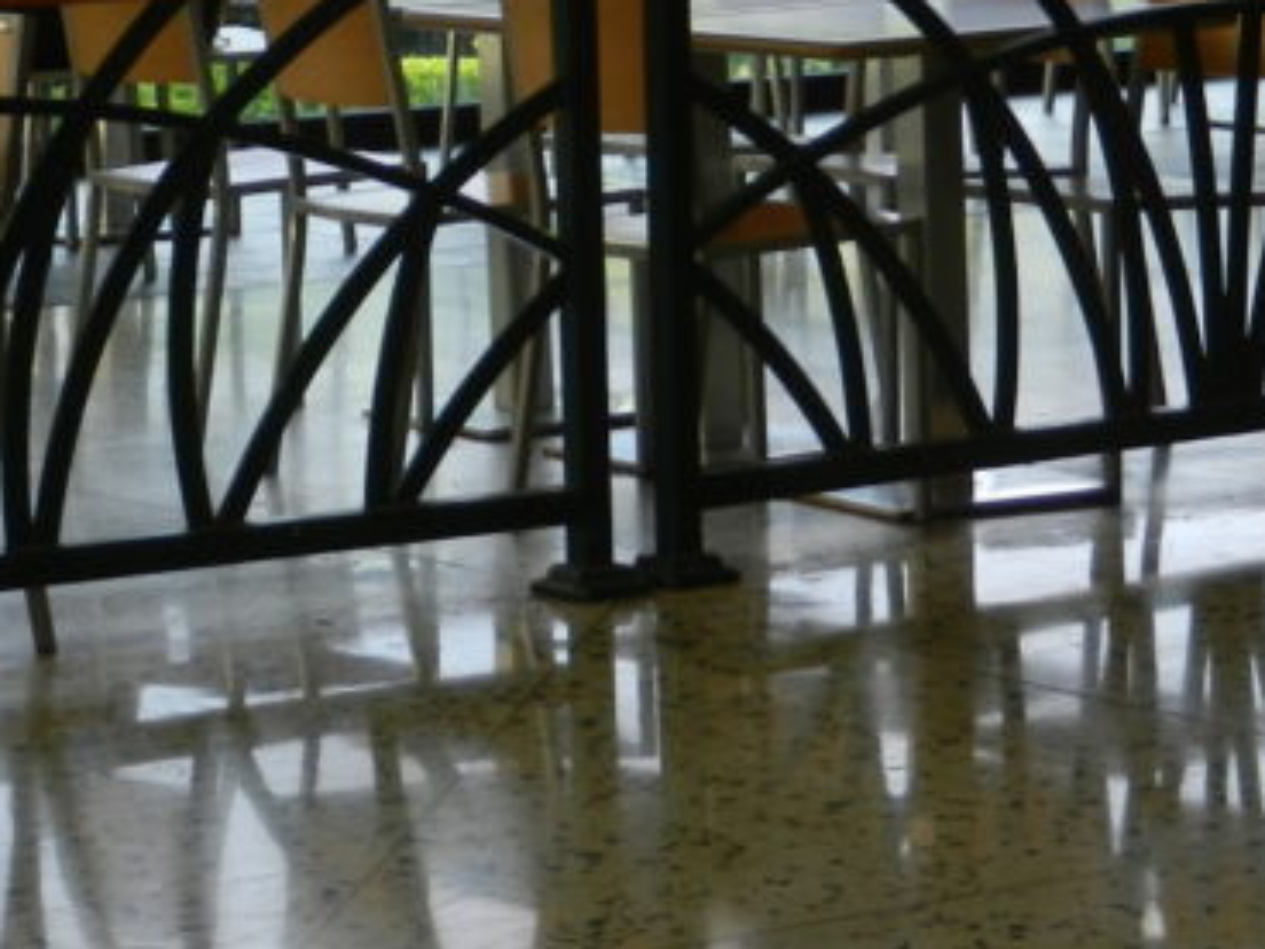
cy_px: -199
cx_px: 327
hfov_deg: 11.8
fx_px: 6103
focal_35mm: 167
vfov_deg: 8.8
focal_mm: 10.9
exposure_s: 1/50
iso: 160
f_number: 4.5
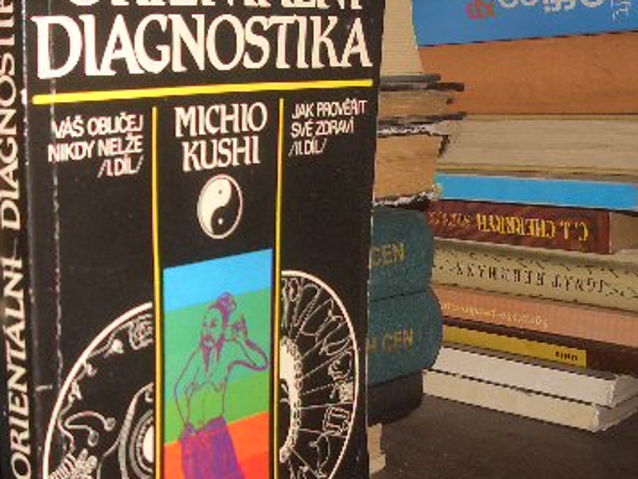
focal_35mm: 63
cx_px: 190
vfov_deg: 23.2
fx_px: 1161
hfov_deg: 30.4
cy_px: 296
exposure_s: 1/60
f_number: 2.6
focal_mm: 5.8
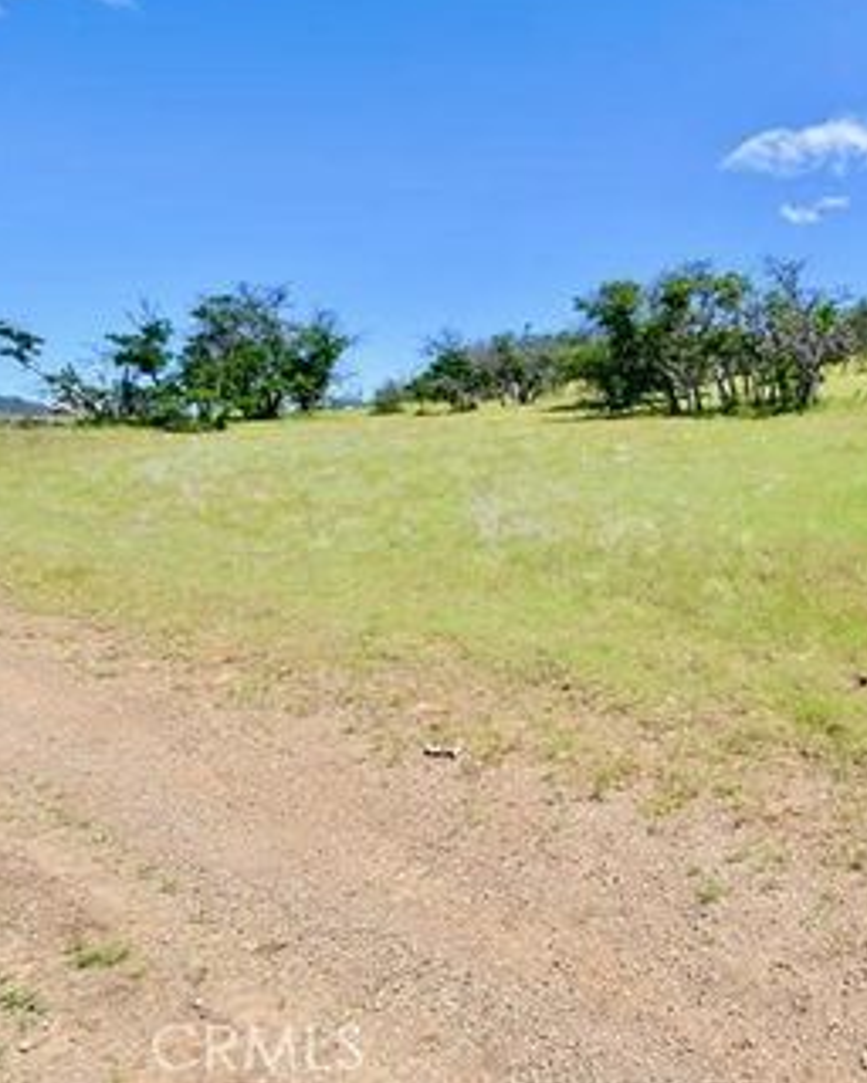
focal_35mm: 22
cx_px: 830
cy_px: 521
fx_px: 706
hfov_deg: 52.6
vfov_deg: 75.0
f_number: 8
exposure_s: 1/250
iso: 180
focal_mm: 10
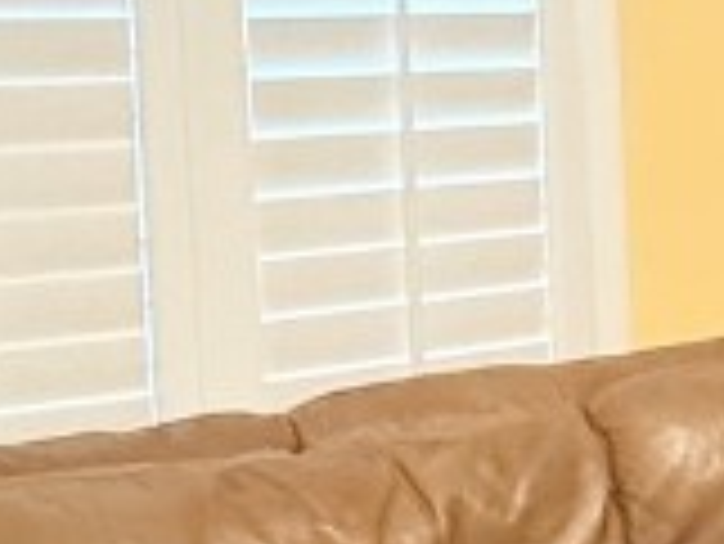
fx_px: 1863
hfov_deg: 14.2
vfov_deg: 16.5
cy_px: 90
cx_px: 1772
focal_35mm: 89
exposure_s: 1/60
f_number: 2.2
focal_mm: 2.22
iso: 640
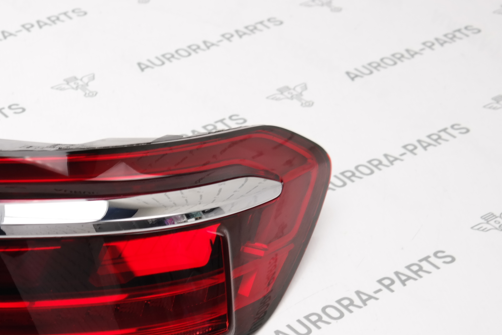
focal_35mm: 92
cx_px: 68
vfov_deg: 14.8
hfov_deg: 21.7
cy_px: 256
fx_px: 1283
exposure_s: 1/100
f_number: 4.5
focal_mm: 30
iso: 200
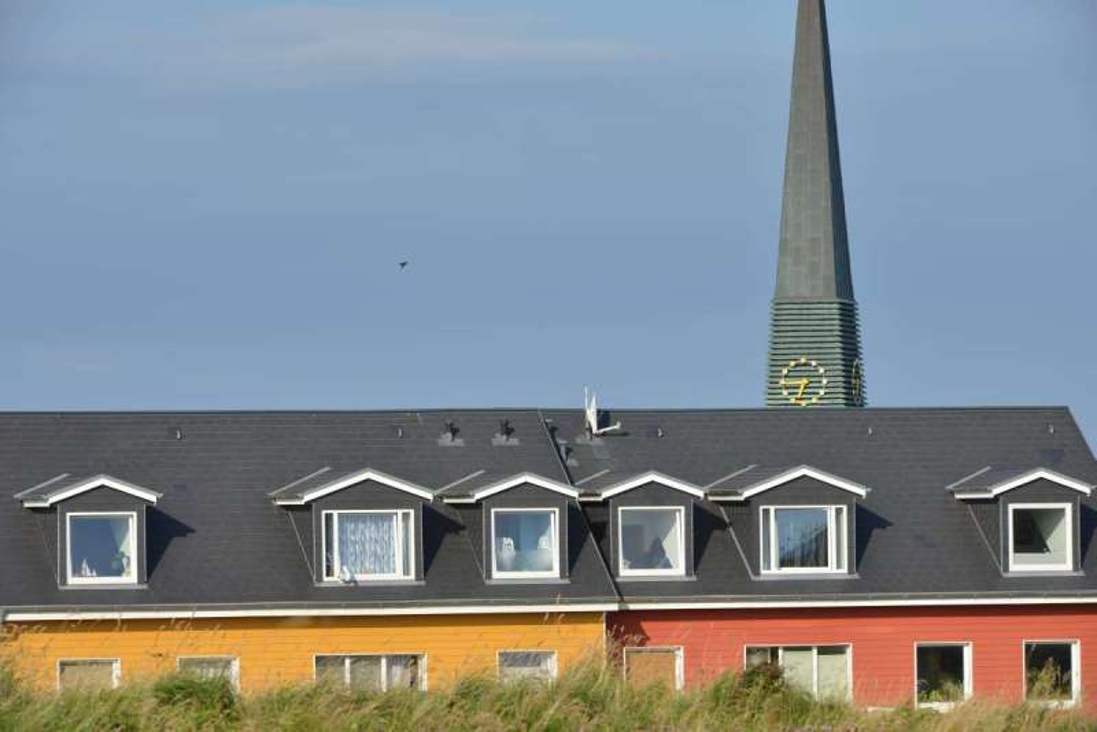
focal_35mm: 200
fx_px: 6096
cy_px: 366
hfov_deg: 10.3
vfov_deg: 6.9
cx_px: 548
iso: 160
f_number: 13
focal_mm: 200
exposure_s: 1/200
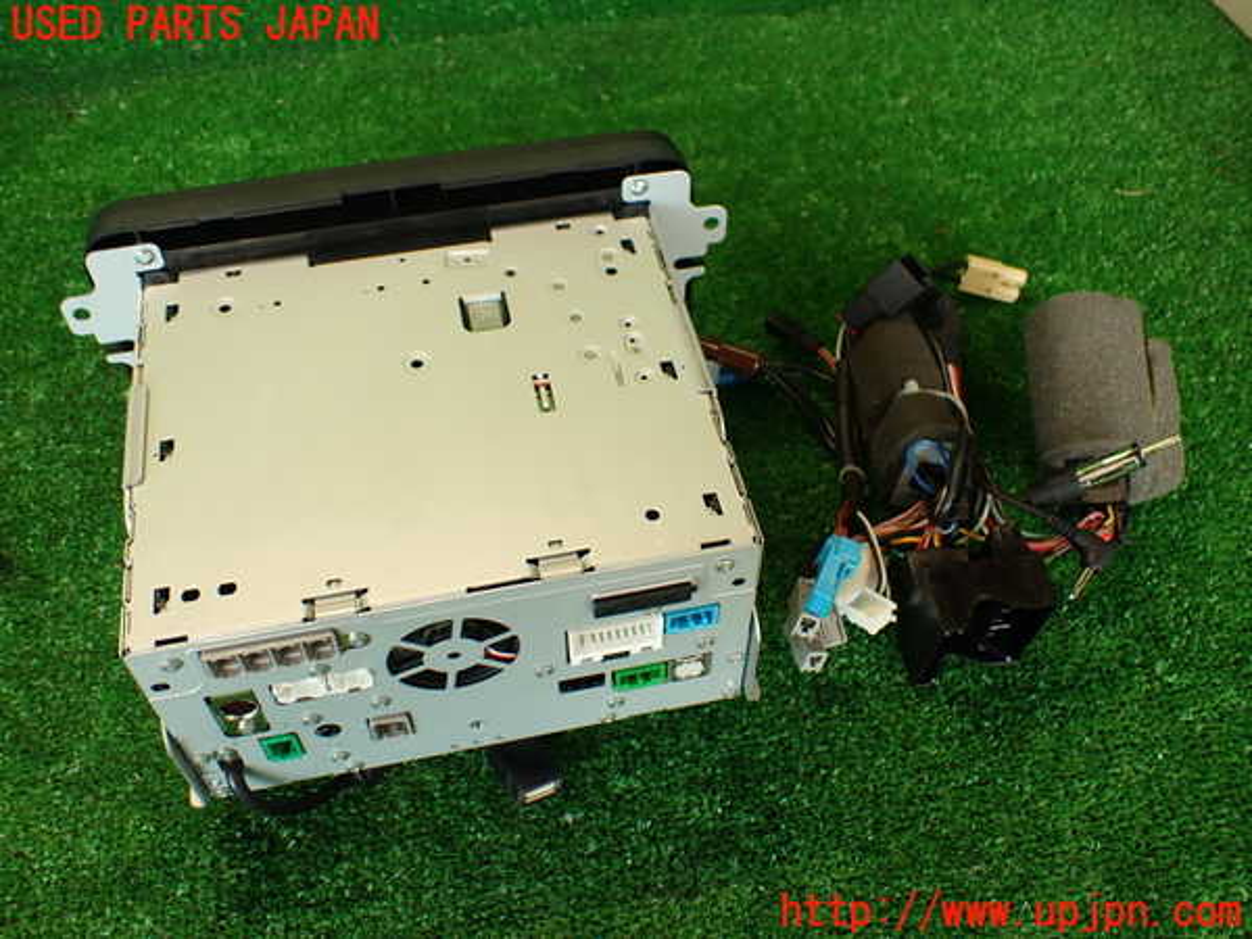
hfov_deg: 56.8
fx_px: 1157
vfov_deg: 44.2
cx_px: 626
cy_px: 470
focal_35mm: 32
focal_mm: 5.79
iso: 200
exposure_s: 1/60
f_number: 2.4
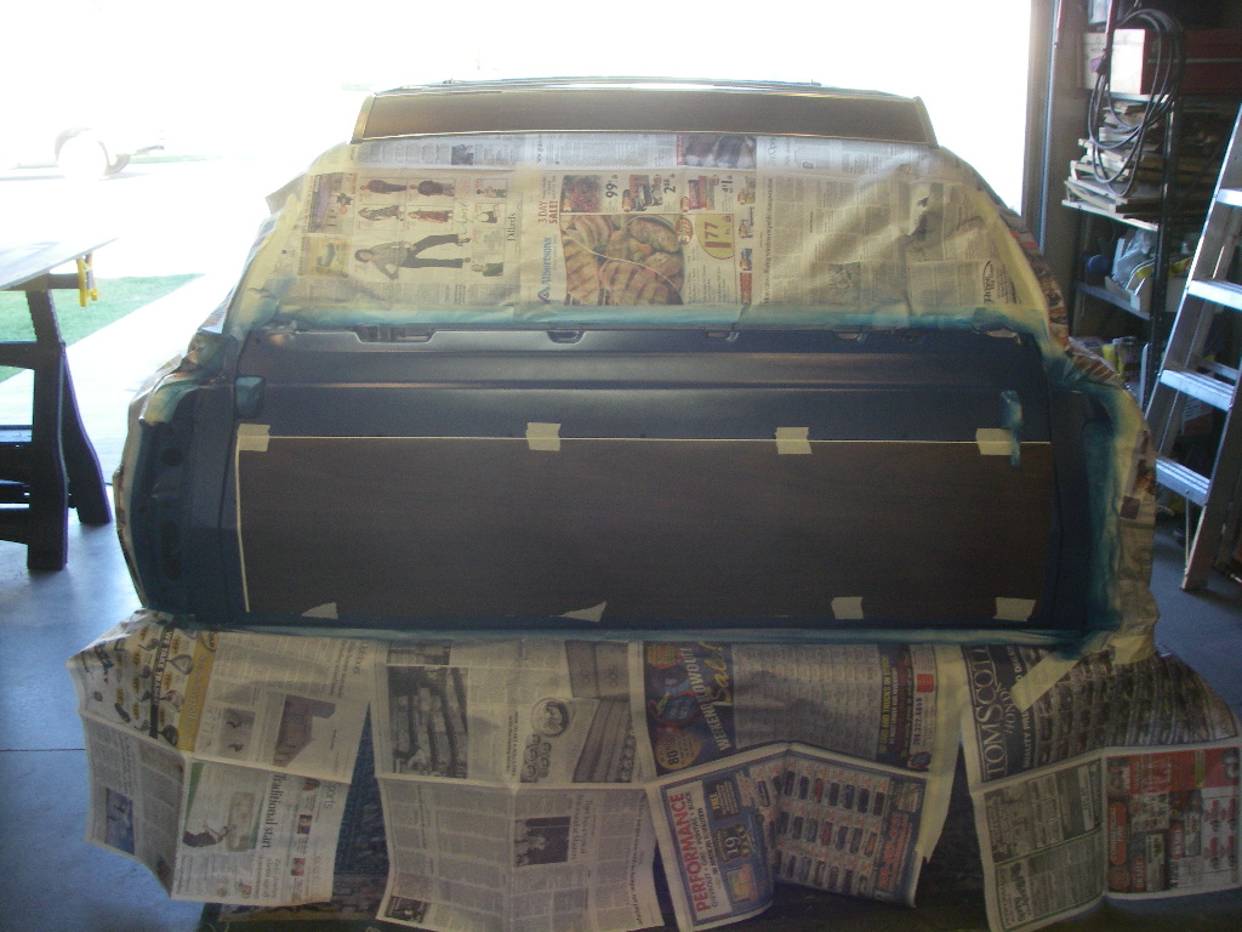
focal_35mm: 38
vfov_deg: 37.7
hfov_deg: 49.0
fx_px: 1363
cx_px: 621
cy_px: 466
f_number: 3.3
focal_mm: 6.3
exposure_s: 1/50
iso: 160
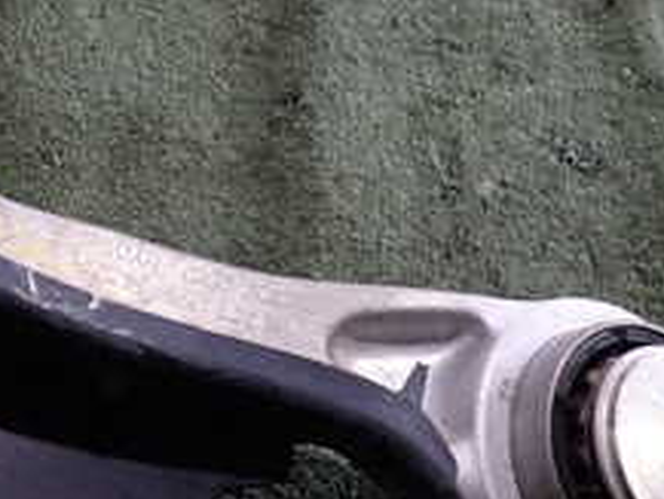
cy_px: 144
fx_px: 1324
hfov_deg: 26.7
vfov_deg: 21.2
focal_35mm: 69
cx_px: 3
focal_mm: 4.5
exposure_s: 1/30
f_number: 2
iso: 200
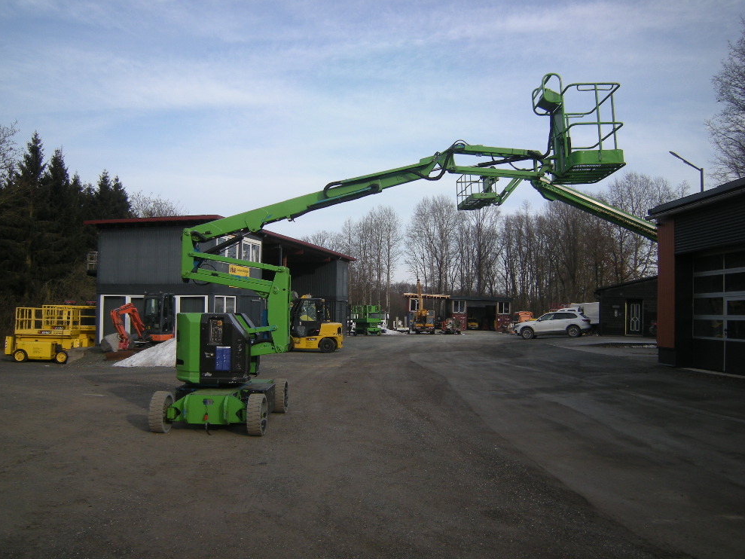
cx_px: 360
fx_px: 624
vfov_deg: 48.2
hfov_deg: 61.6
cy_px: 282
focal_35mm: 29
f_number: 5.6
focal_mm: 4.7
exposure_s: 1/182
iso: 64
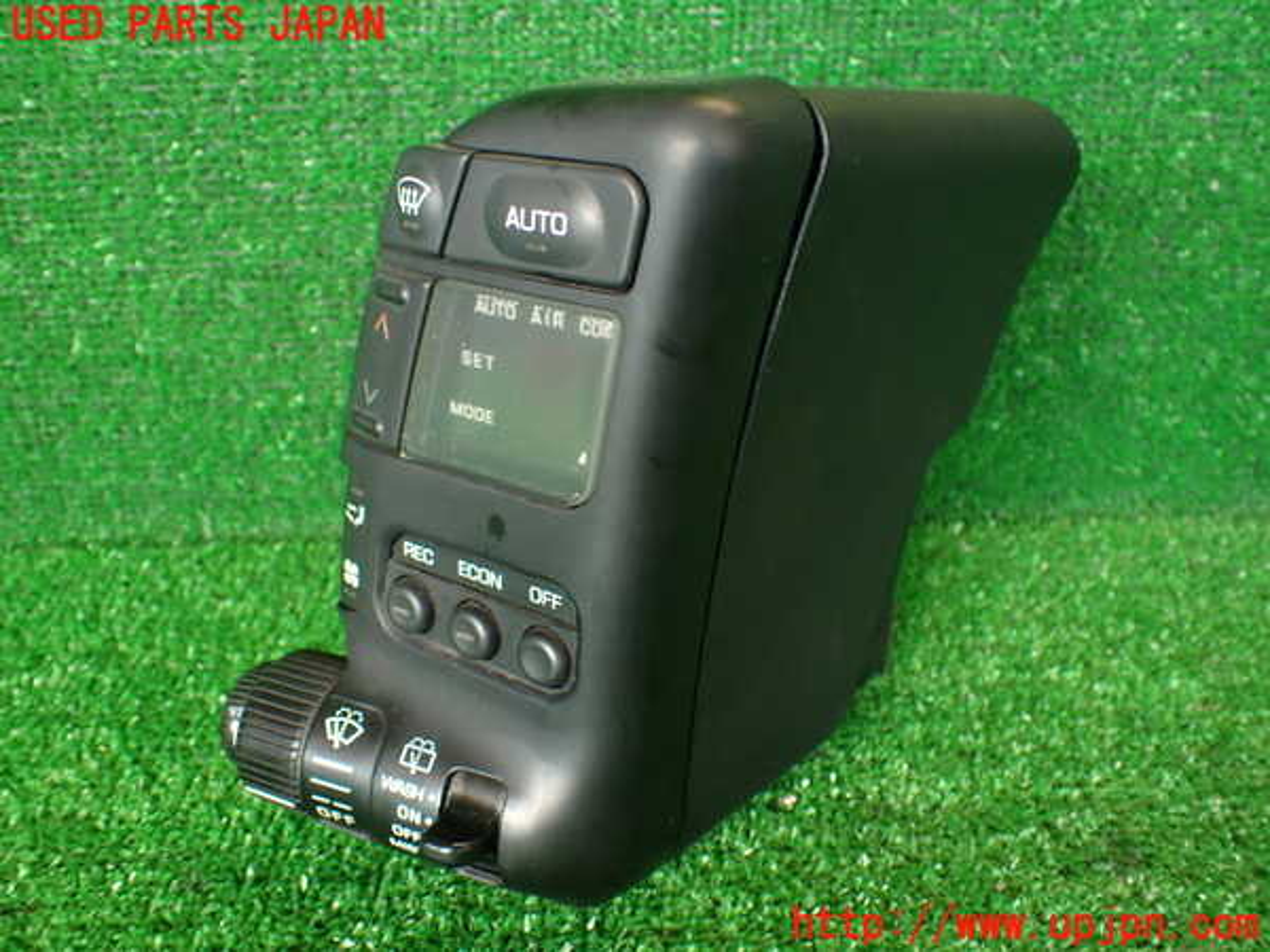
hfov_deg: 56.8
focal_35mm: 32
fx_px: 1174
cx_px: 635
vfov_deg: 44.2
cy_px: 476
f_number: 2.4
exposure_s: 1/40
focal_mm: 5.79
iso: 200
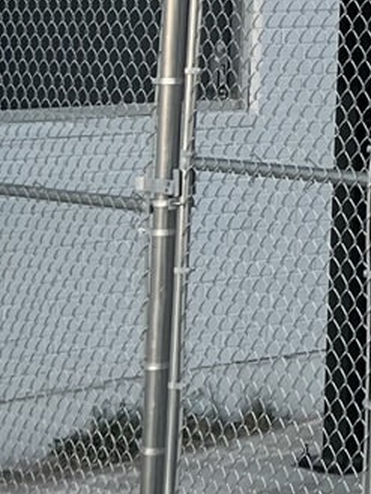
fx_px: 2313
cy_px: -441
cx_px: 925
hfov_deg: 8.3
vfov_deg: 11.2
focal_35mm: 162
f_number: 1.5
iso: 40
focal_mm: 5.7
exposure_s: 1/121
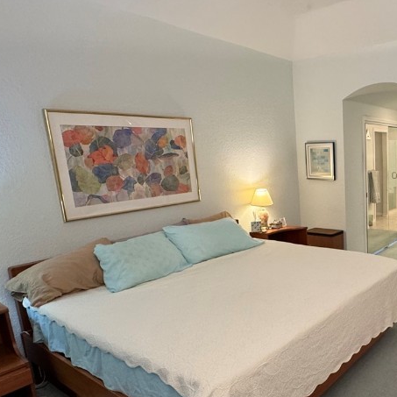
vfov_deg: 57.1
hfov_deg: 51.2
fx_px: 363
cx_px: 351
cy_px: 222
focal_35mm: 28
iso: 200
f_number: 2.2
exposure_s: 1/60
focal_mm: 2.22
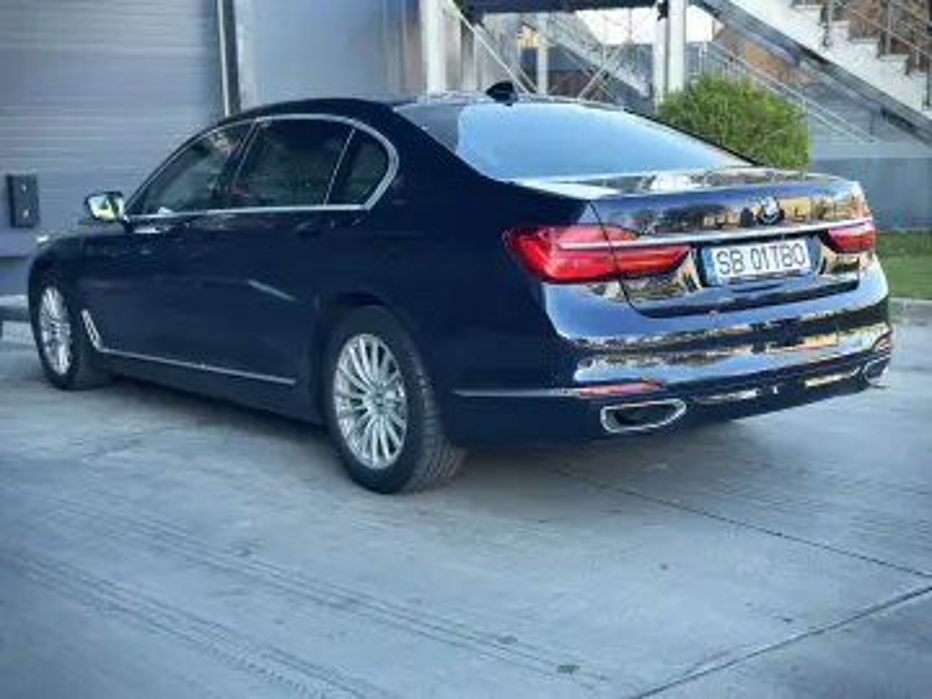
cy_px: 350
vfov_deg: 30.3
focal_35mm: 48
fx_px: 1292
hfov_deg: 39.7
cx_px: 466
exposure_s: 1/184
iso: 80
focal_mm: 6.86
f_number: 1.78
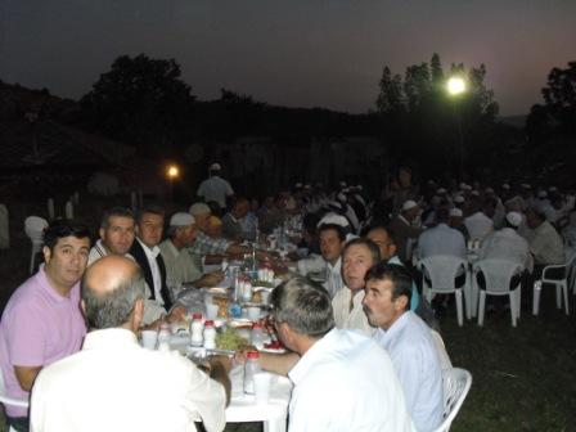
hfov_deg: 51.4
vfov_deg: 39.7
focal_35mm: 36
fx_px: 599
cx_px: 288
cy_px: 216
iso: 400
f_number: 3.1
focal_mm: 6.3
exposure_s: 1/60
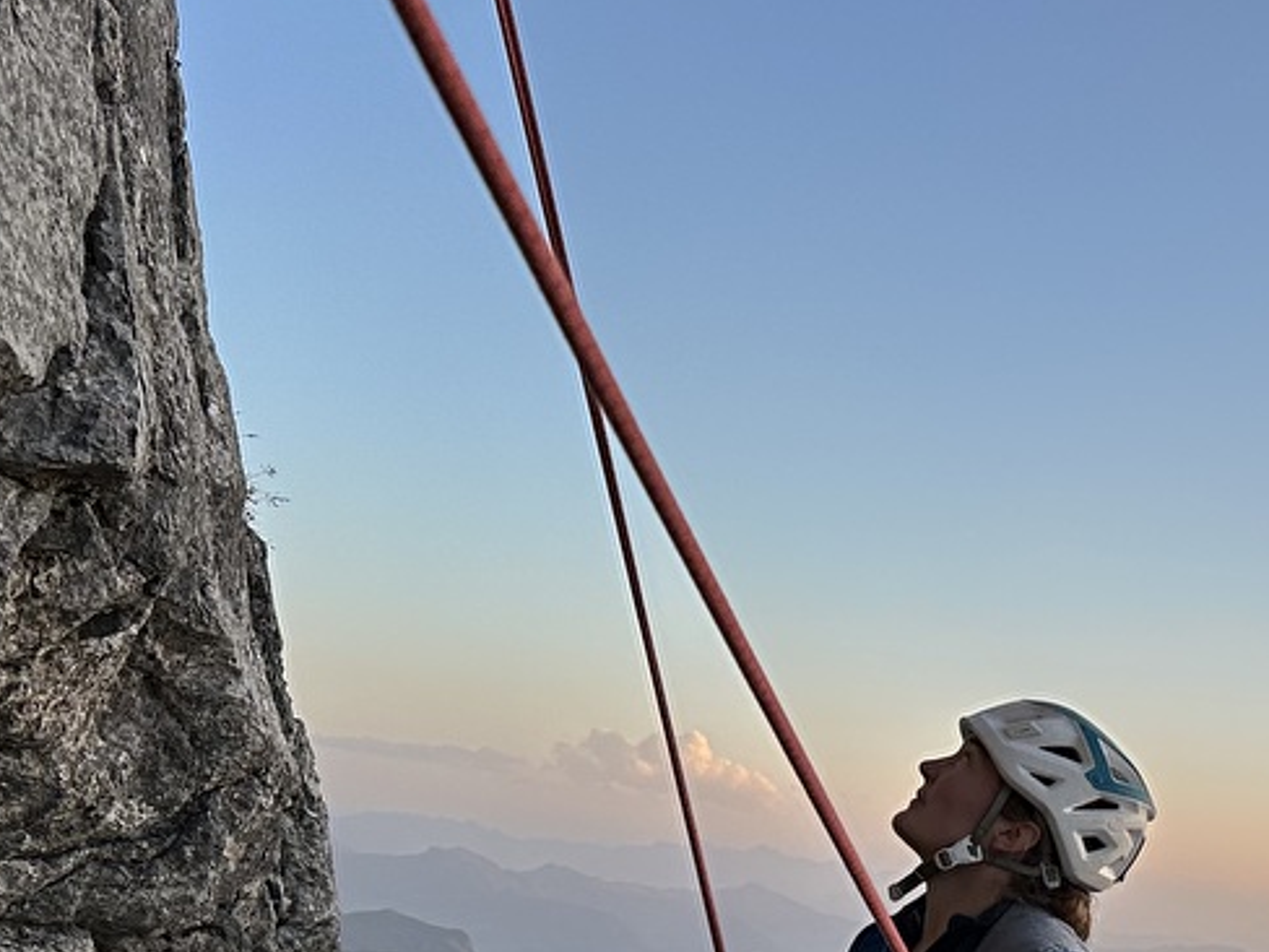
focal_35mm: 64
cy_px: 1102
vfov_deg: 21.5
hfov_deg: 27.1
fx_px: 2346
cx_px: 1485
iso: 80
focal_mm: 6.86
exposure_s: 1/1083
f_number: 1.78
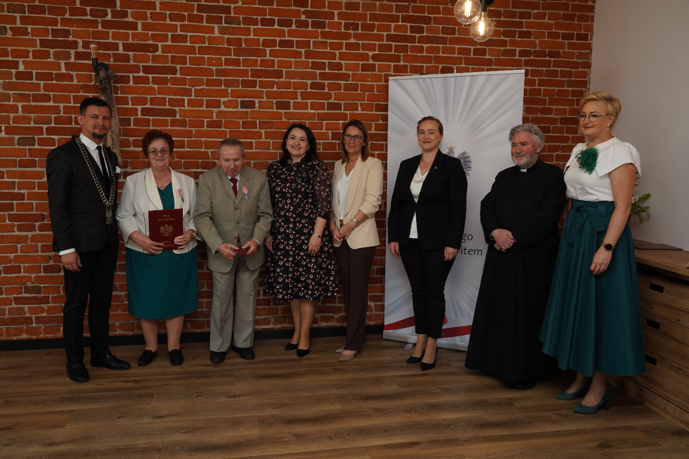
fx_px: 555
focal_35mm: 29
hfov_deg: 63.7
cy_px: 230
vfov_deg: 45.0
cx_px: 344
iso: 400
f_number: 7.1
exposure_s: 1/100
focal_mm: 29
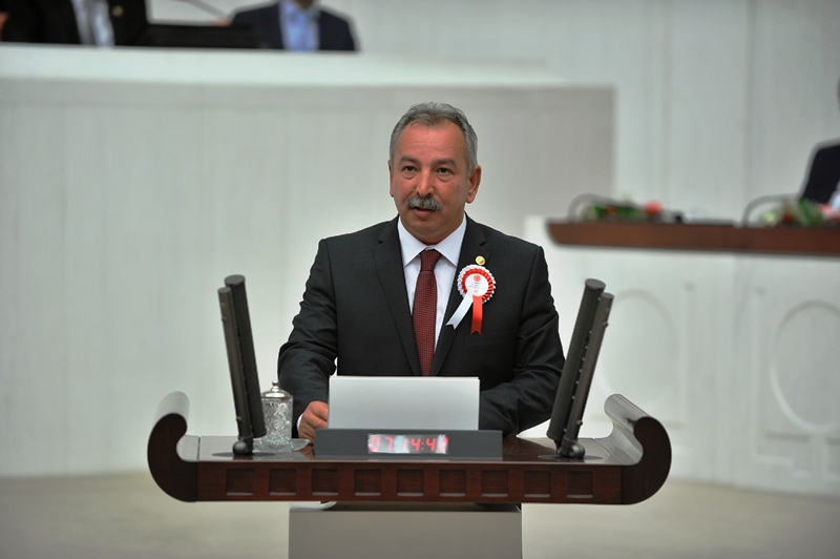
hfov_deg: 10.3
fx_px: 4663
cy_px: 280
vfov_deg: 6.9
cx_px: 420
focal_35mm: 200
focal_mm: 200
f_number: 3.5
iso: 640
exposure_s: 1/200
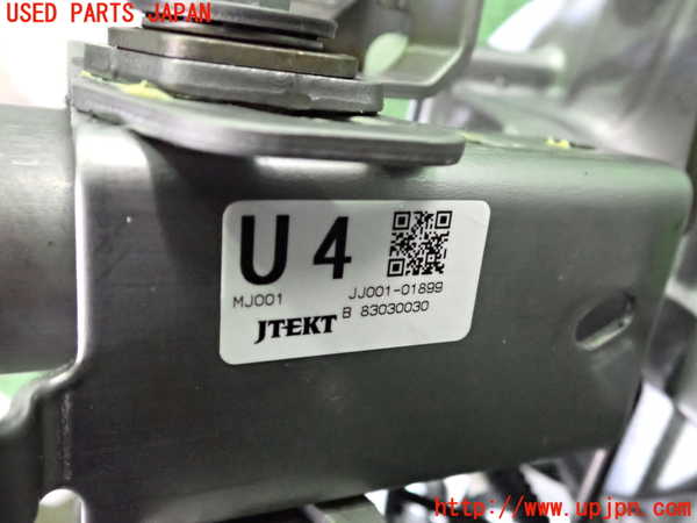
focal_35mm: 30
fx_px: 604
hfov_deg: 60.0
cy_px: 262
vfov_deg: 46.8
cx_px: 348
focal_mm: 5.4
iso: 3200
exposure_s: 1/160
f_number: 2.3
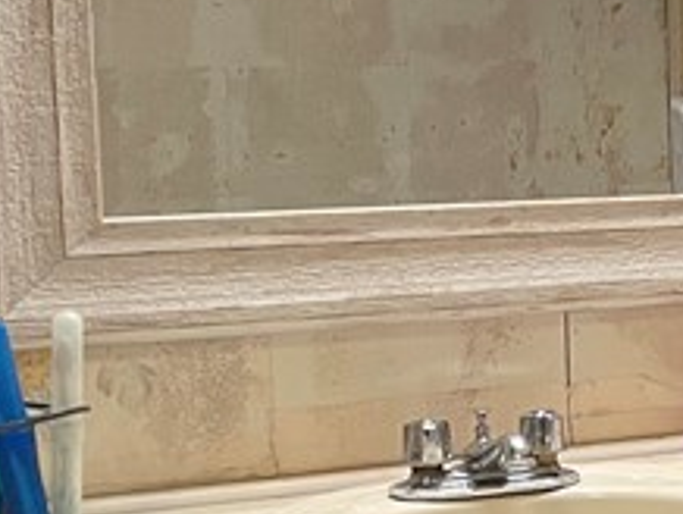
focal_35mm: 122
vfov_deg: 12.2
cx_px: 1510
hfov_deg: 13.1
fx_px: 2410
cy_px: 301
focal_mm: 4.2
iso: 160
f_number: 1.6
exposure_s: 1/60
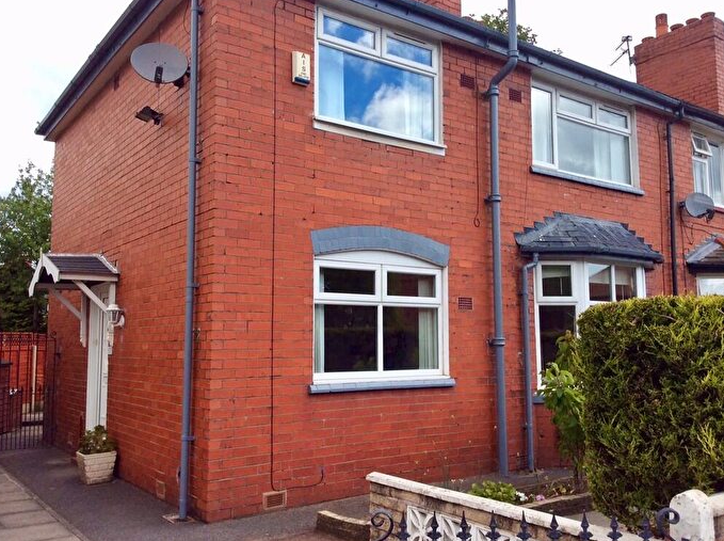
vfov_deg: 42.8
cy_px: 267
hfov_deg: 55.4
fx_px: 689
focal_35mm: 33
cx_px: 361
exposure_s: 1/389
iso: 32
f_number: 2.4
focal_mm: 3.3
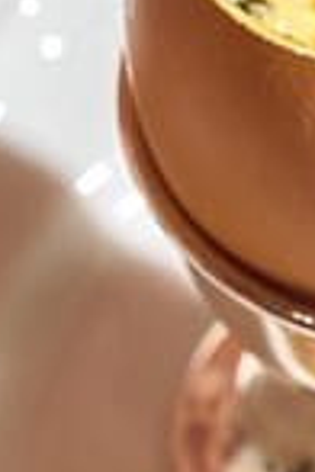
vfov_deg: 5.1
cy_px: -27
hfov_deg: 3.4
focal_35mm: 402
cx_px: 432
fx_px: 5276
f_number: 11
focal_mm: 70
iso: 800
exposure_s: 1/160
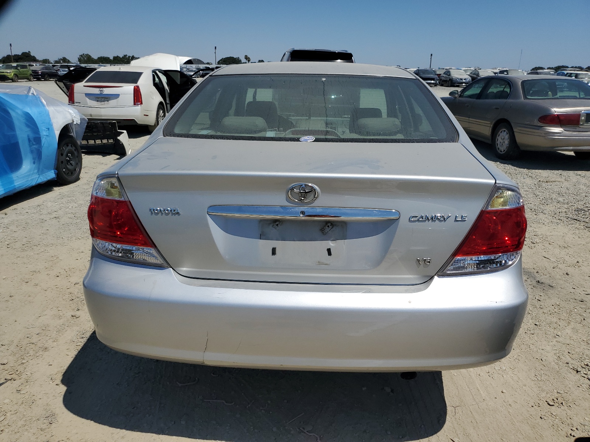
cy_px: 221
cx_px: 295
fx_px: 443
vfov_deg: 53.1
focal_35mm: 26
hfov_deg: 67.3
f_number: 1.5
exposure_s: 1/10000
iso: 50
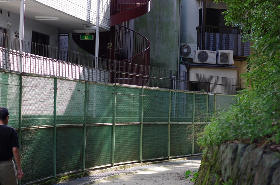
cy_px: 92
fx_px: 815
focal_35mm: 105
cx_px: 140
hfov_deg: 19.5
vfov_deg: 13.0
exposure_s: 1/125
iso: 100
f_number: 4
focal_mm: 70
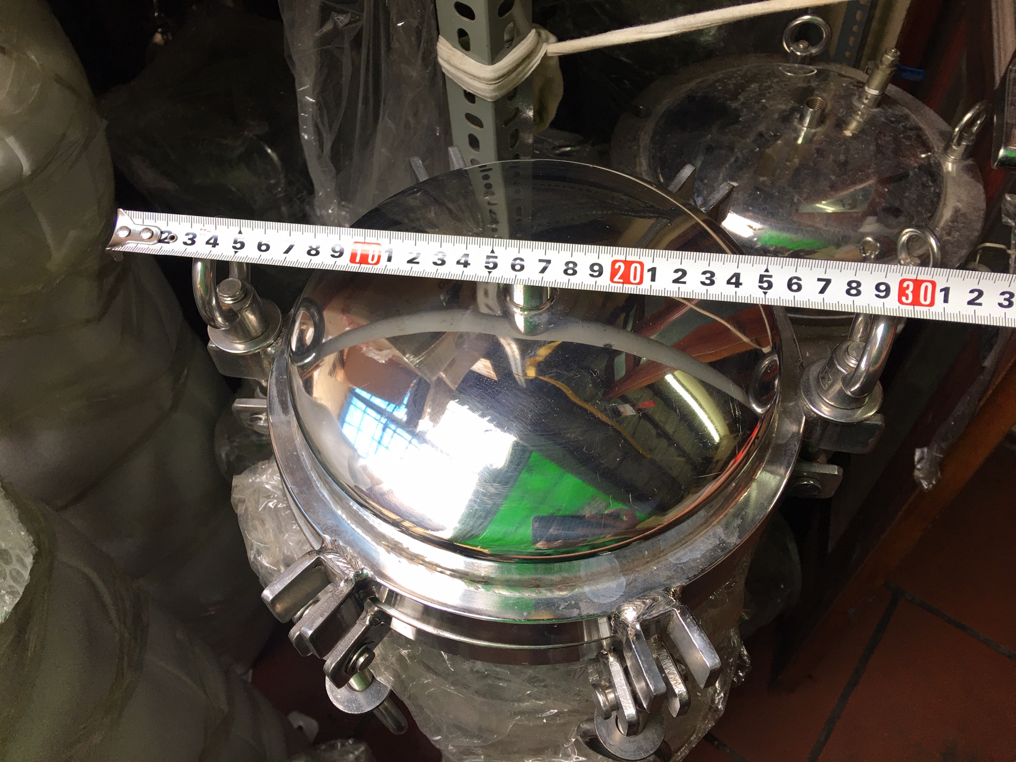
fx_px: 851
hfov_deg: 61.7
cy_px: 381
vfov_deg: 48.2
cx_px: 508
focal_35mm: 29
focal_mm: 4.15
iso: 25
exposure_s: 1/33
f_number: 2.2
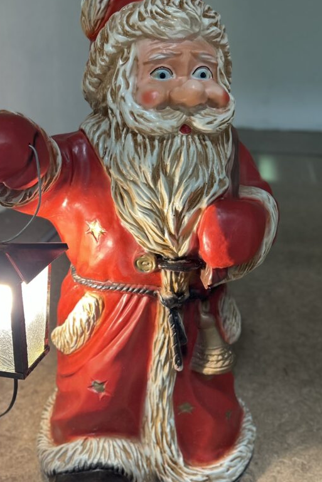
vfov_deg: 53.1
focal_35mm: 36
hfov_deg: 36.8
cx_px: 132
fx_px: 483
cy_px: 232
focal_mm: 5.7
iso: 250
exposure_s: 1/50
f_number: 1.5
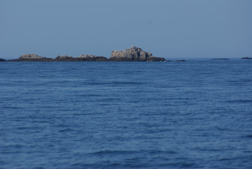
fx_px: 2208
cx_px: 126
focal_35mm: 315
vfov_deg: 4.4
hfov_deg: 6.5
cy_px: 84
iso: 100
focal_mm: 210
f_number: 5.6
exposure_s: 1/640
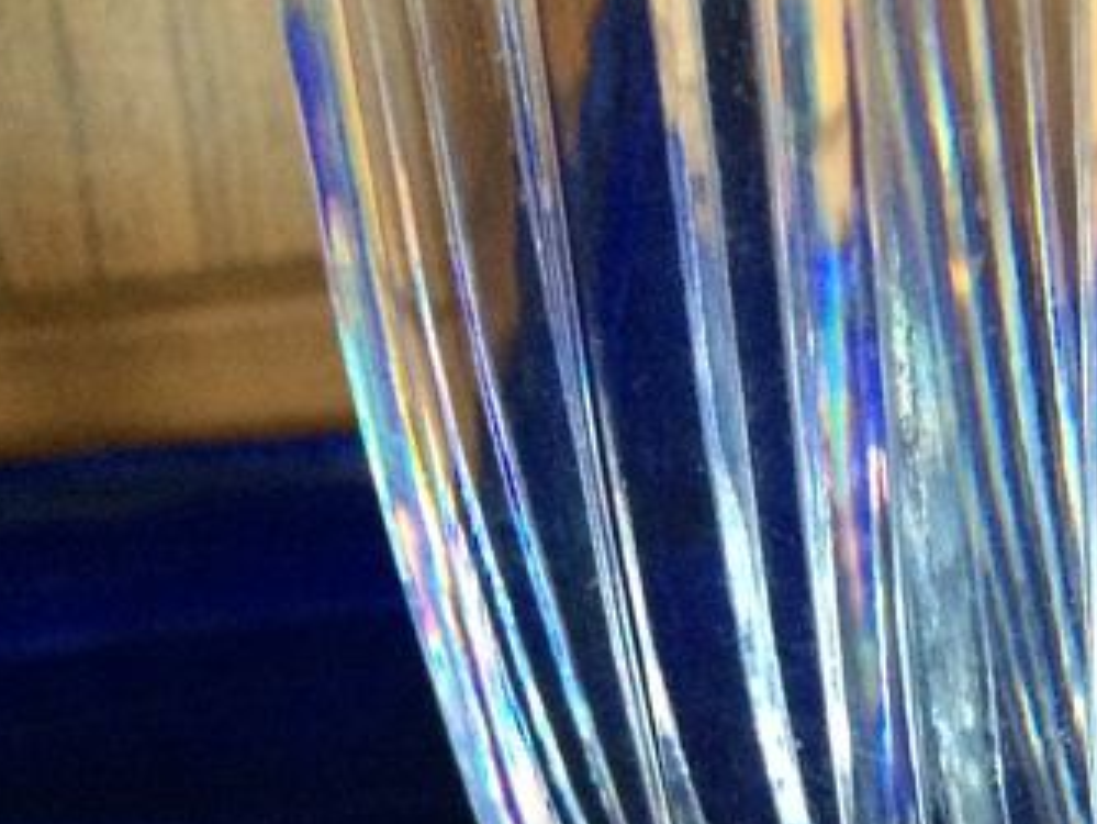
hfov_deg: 22.2
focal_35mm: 81
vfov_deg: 17.6
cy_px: 898
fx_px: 2568
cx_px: 1324
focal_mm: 4.12
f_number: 2.2
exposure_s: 1/15
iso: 320
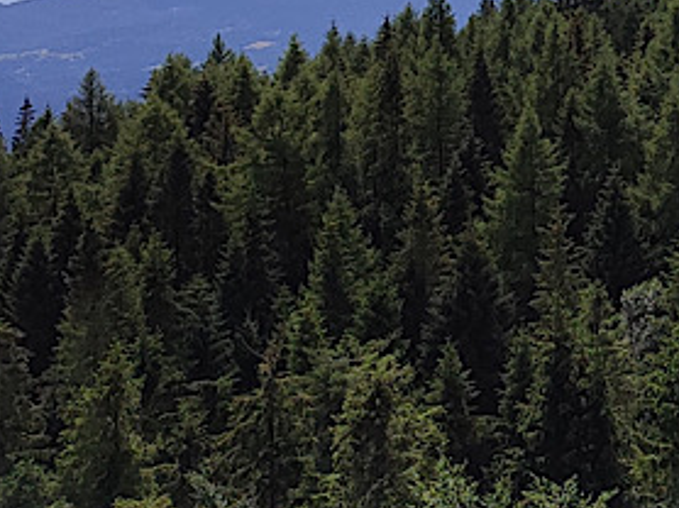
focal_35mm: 108
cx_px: 1136
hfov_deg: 16.0
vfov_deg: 12.9
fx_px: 2117
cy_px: -281
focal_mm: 6.04
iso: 50
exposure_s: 1/1626
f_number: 1.9
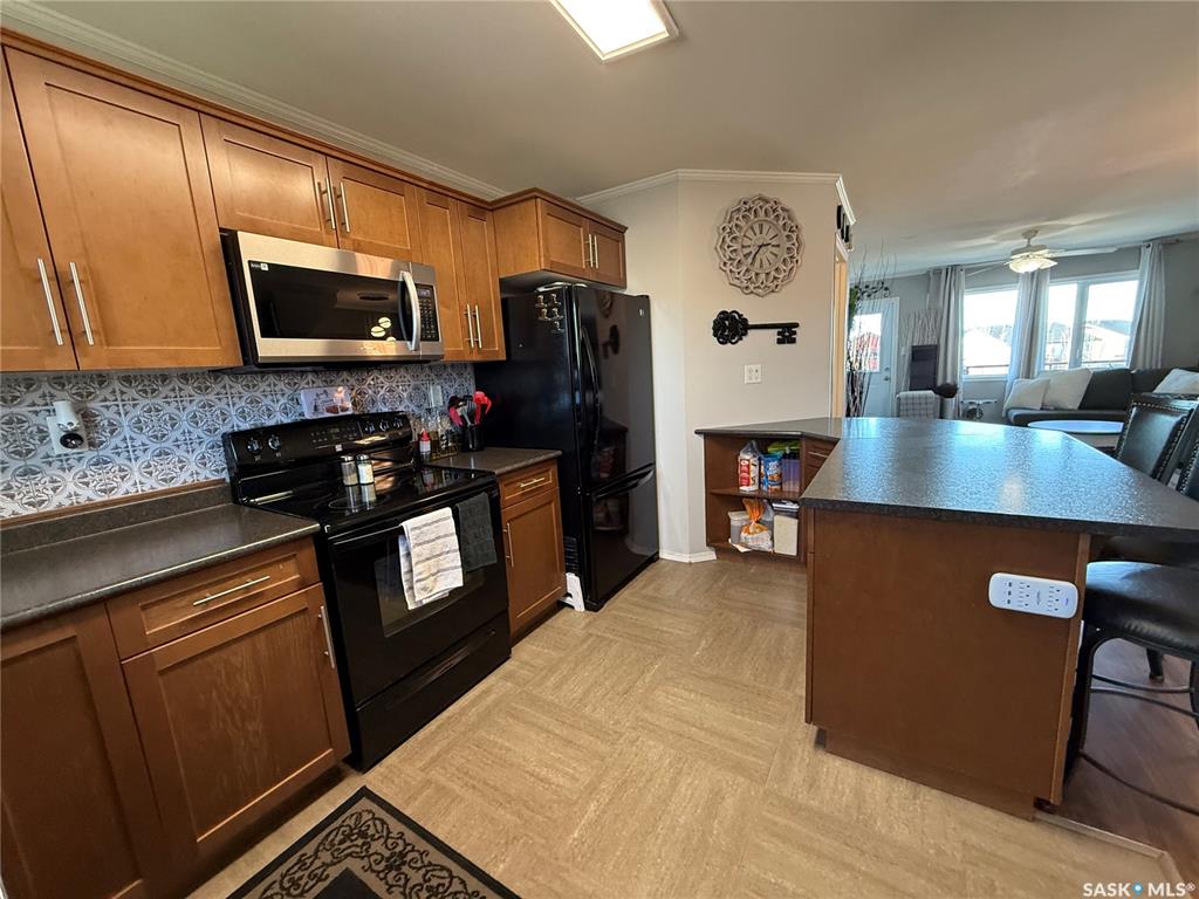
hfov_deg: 102.1
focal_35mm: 14
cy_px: 450
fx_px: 485
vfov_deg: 85.7
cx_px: 600
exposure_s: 1/60
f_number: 2.2
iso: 320
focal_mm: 2.22
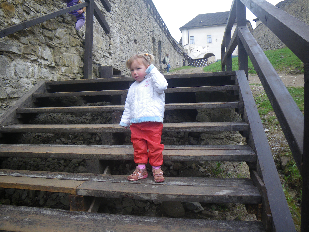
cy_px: 116
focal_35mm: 28
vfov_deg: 49.7
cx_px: 154
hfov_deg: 63.4
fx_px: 250
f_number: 3.5
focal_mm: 5
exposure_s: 1/80
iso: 50
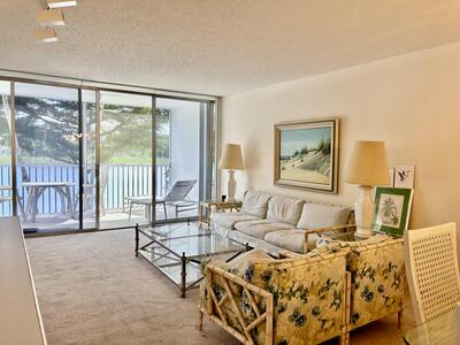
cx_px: 230
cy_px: 172
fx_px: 346
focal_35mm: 26
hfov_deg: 67.3
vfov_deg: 53.1
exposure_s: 1/230
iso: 125
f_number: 1.6
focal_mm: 5.96
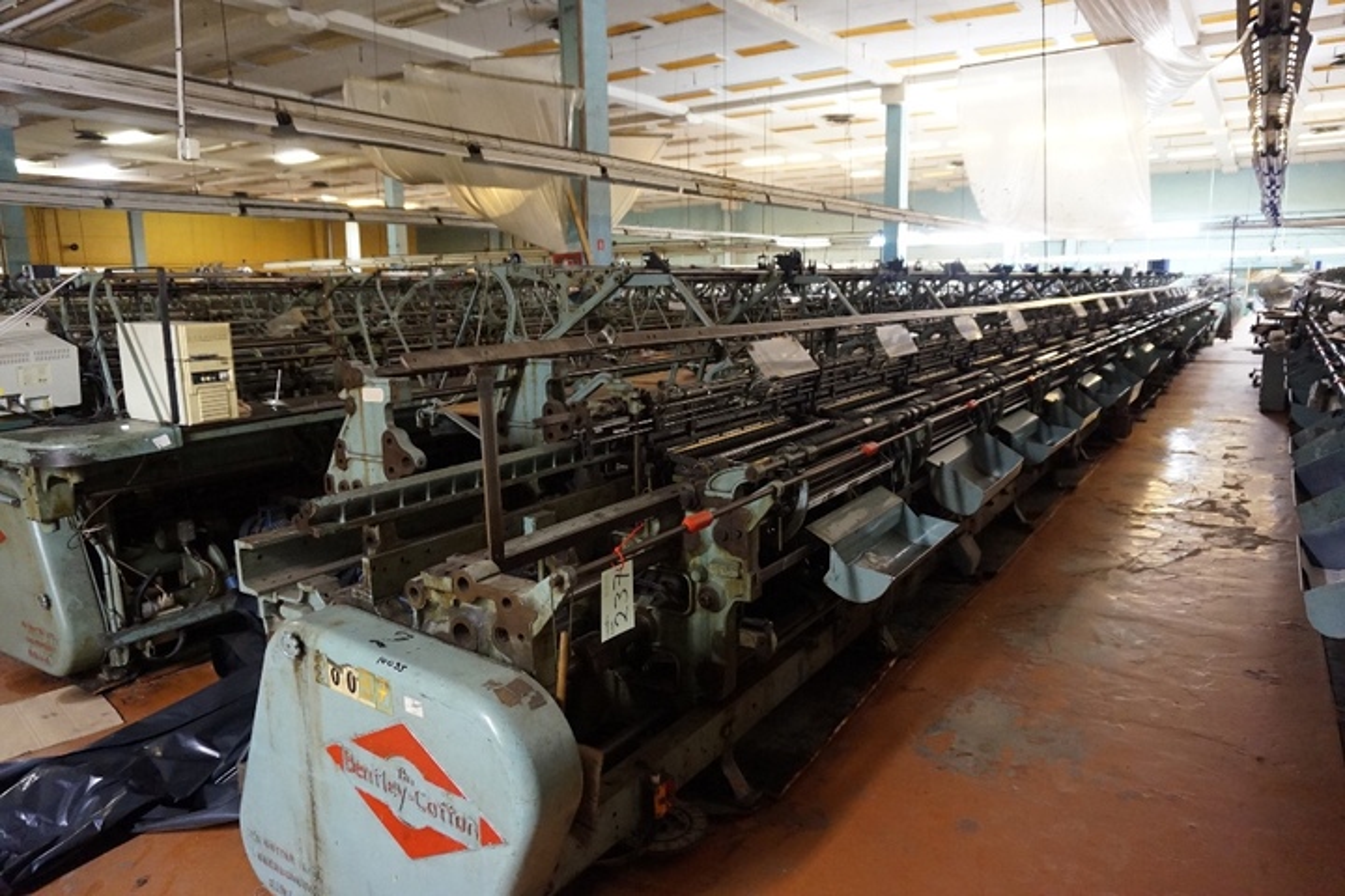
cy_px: 448
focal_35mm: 24
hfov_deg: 73.7
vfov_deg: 53.1
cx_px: 672
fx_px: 897
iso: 3200
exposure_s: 1/15
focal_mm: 16
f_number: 3.5
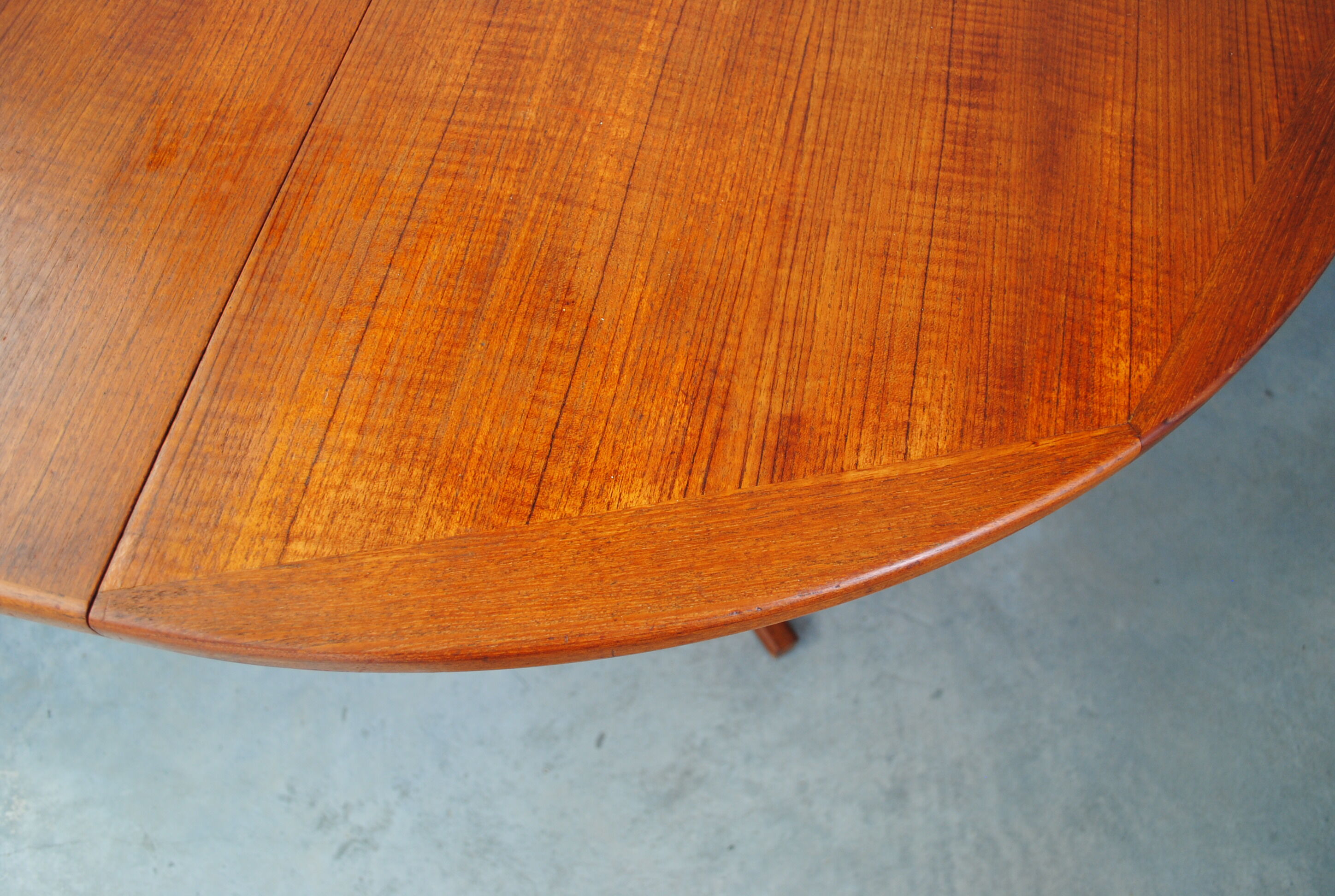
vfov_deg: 43.8
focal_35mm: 30
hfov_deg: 61.8
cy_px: 448
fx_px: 1115
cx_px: 668
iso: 200
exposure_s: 1/80
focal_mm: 20
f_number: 4.5
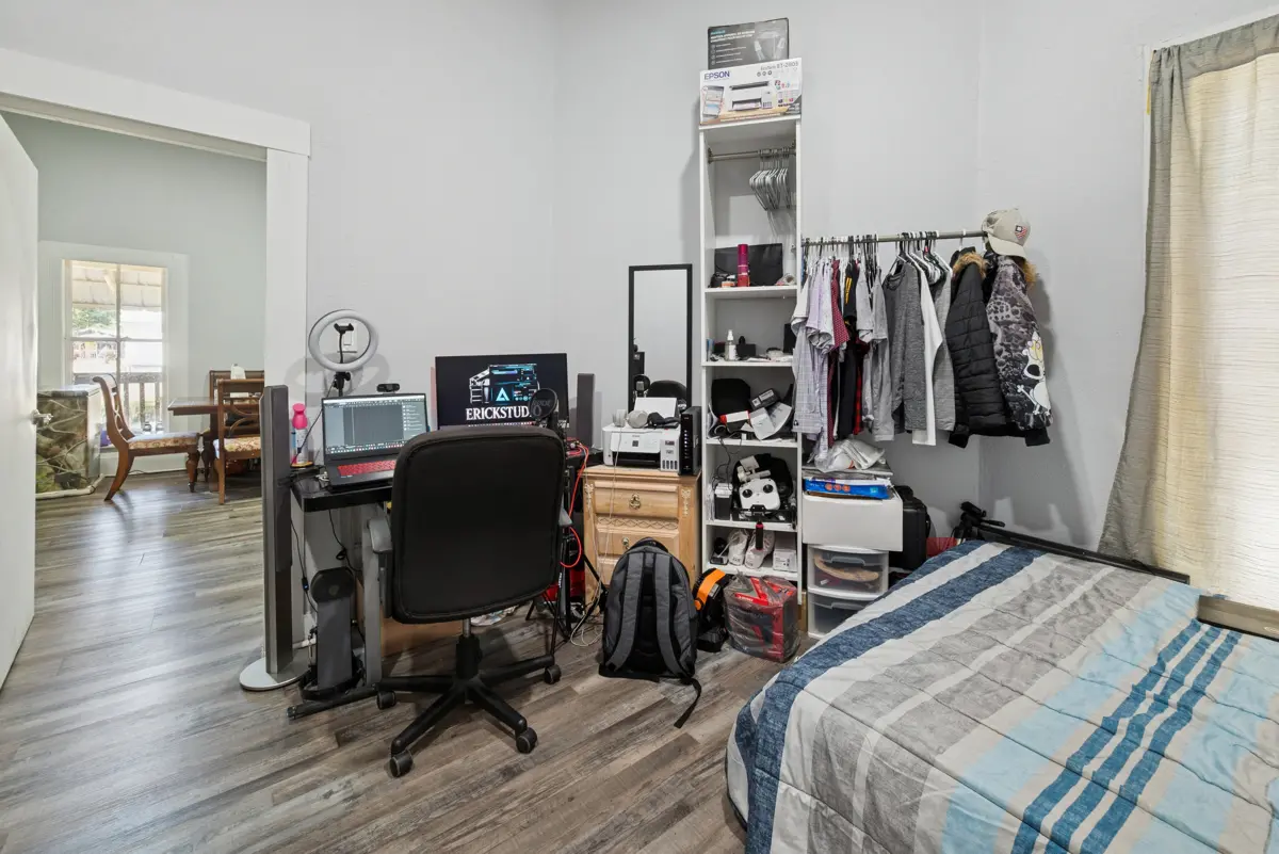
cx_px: 640
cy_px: 427
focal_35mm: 14
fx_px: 498
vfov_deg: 81.3
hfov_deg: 104.2
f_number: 9
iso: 400
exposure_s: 1/6
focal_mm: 14
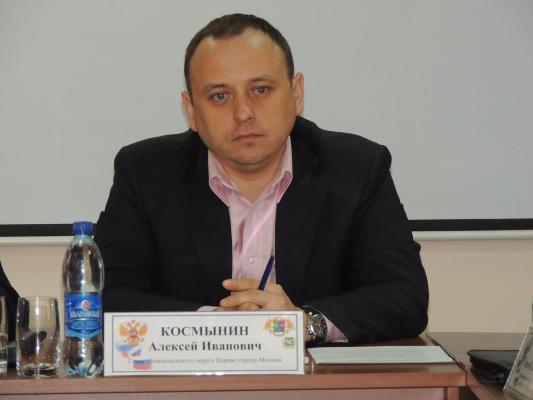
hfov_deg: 6.6
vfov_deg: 5.0
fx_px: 4619
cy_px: 200
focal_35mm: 300
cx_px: 266
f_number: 4.8
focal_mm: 53.5
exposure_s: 1/60
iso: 720
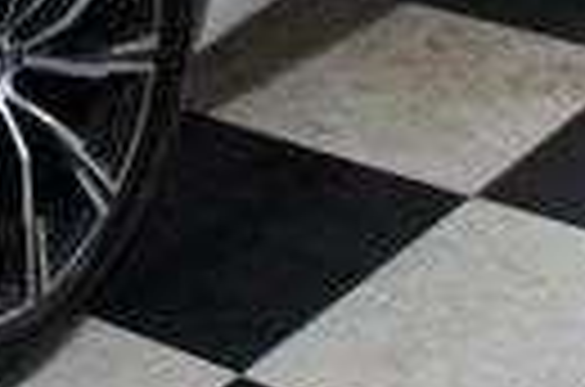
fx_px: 2156
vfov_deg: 9.5
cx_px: -396
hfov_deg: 14.1
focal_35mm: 133
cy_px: -428
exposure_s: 1/30
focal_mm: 18
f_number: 4
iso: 200
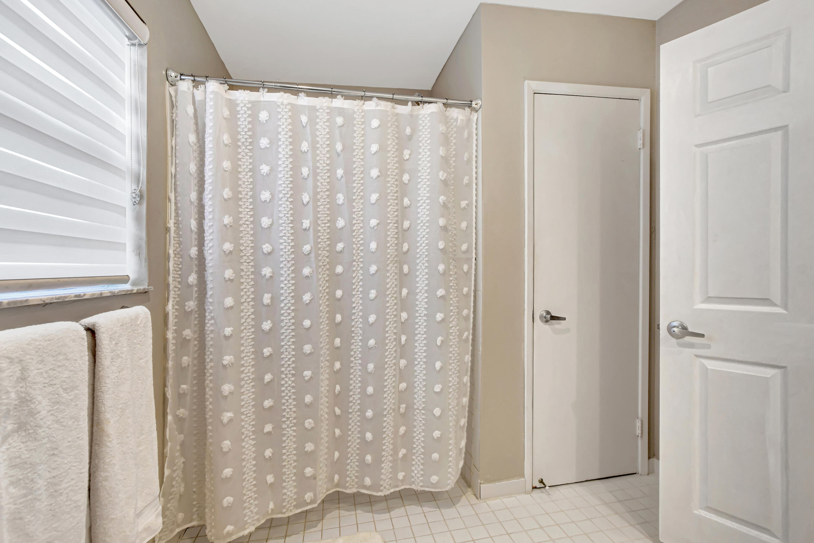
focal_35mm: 15
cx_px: 407
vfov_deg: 77.3
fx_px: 339
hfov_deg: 100.4
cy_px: 272
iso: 1000
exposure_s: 1/5
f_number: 9
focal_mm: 10
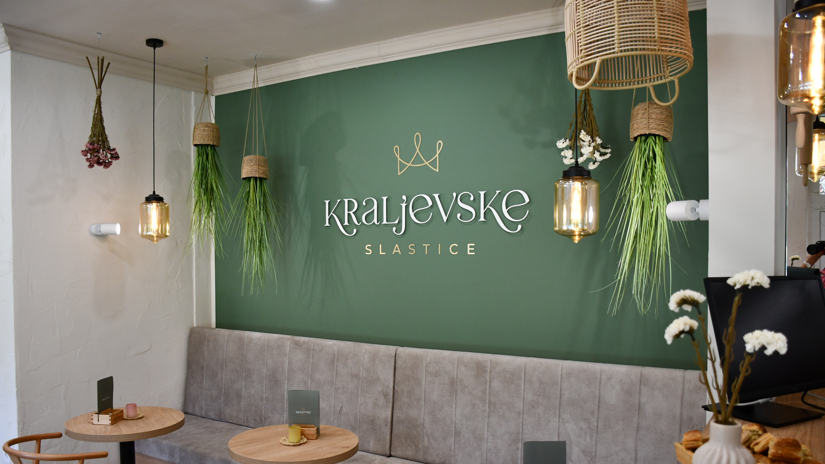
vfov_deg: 40.1
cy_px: 266
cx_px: 404
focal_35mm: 29
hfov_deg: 66.1
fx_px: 634
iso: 800
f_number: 3.5
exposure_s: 1/200
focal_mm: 18
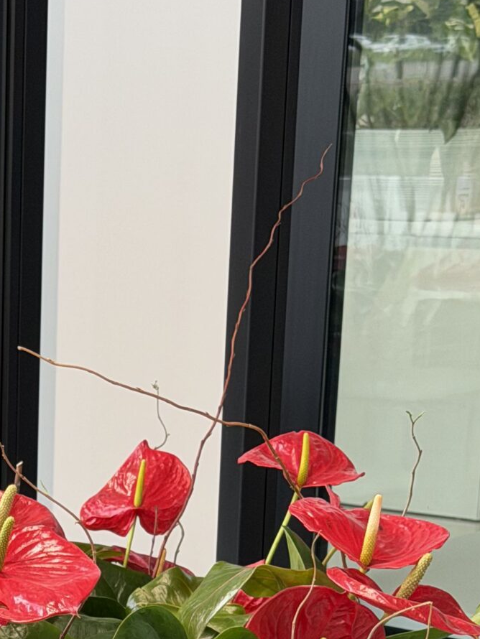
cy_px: 806
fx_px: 2550
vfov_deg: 13.8
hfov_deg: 10.6
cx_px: -111
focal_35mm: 138
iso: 64
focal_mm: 6.76
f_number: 1.78
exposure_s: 1/266
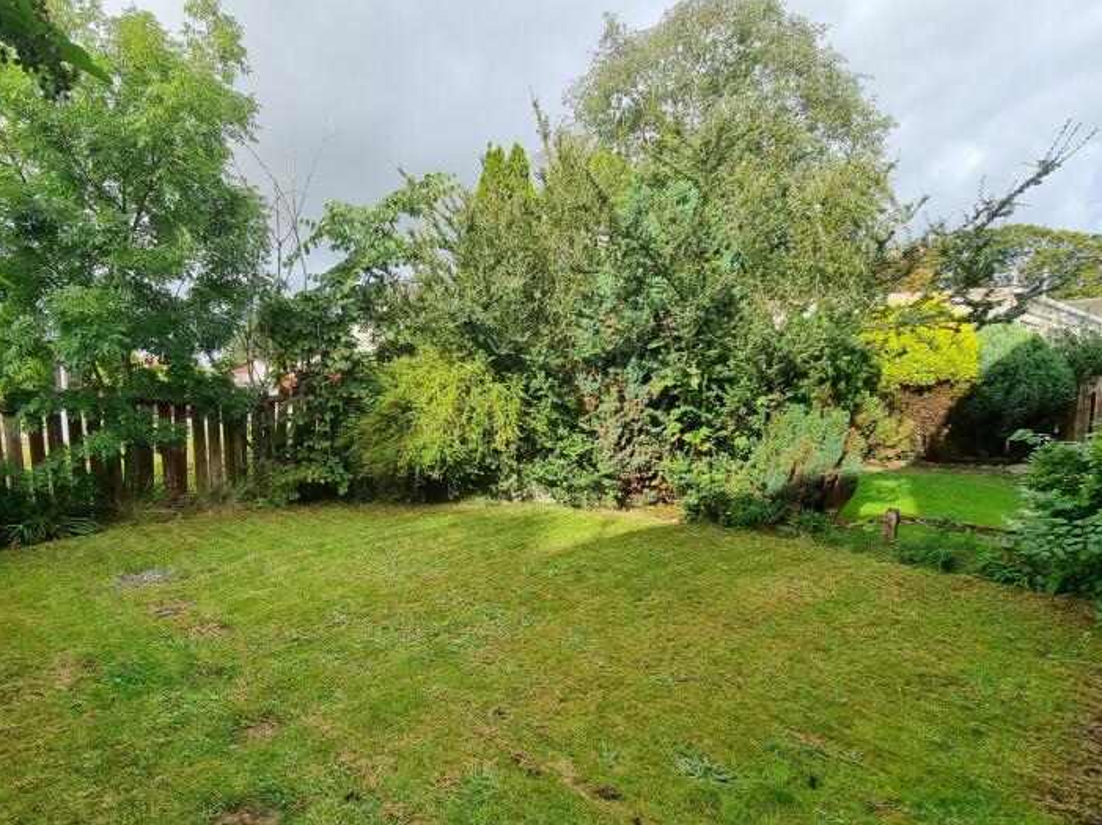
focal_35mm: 19
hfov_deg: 82.7
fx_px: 605
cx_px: 398
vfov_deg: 68.3
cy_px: 475
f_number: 2.2
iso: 50
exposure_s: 1/780
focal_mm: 2.2
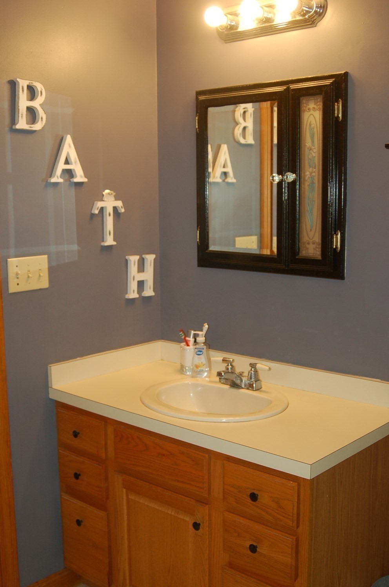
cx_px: 194
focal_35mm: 42
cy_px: 294
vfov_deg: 46.5
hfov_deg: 31.8
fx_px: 683
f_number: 3.3
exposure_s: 1/60
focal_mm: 28
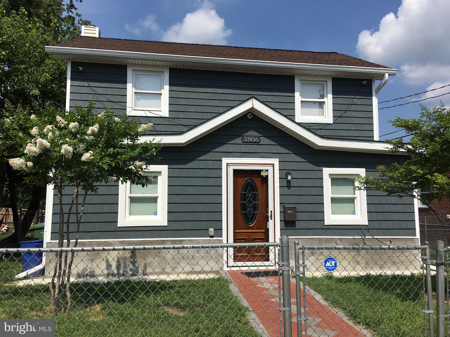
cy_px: 168
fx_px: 377
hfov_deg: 61.7
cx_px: 225
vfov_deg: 48.2
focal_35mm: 29
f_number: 2.2
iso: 25
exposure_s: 1/2849
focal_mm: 4.15
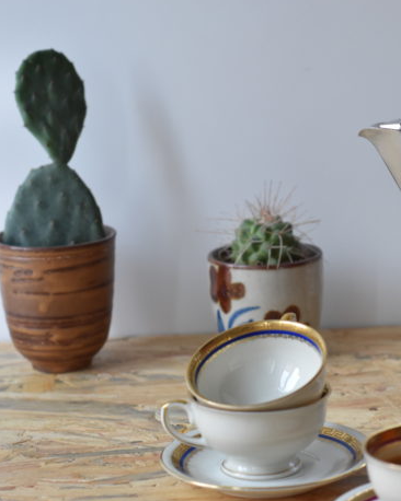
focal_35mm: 107
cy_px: 249
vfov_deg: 18.0
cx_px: 379
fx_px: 1588
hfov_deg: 14.2
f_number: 3.5
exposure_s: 1/60
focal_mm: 50
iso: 800
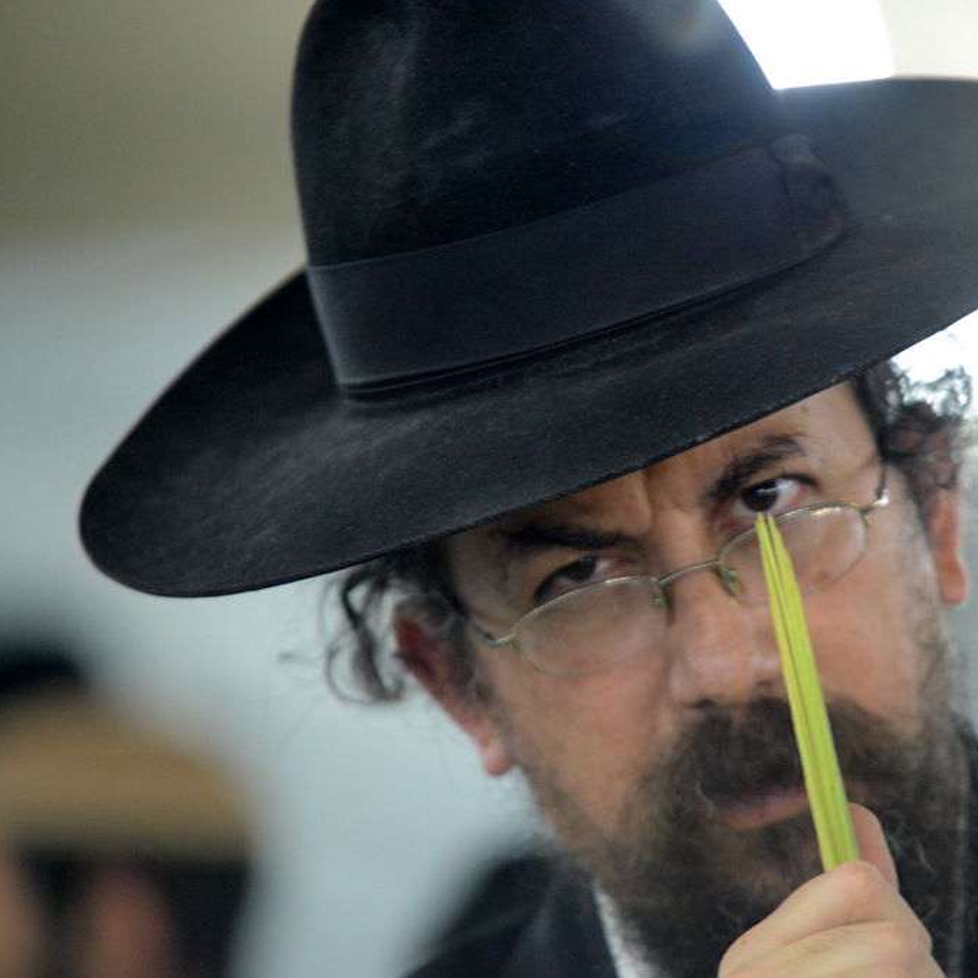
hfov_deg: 4.6
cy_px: 488
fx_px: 12274
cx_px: 706
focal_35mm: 384
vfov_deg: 4.6
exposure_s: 1/100
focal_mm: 300
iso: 4000
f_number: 4
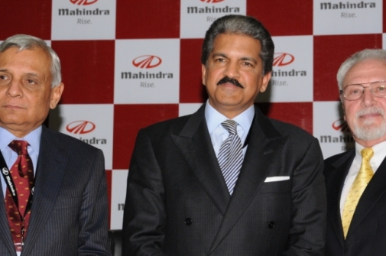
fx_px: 1220
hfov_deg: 18.0
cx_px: 200
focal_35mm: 114
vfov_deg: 12.0
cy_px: 134
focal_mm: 48
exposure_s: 1/100
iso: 640
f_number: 7.1
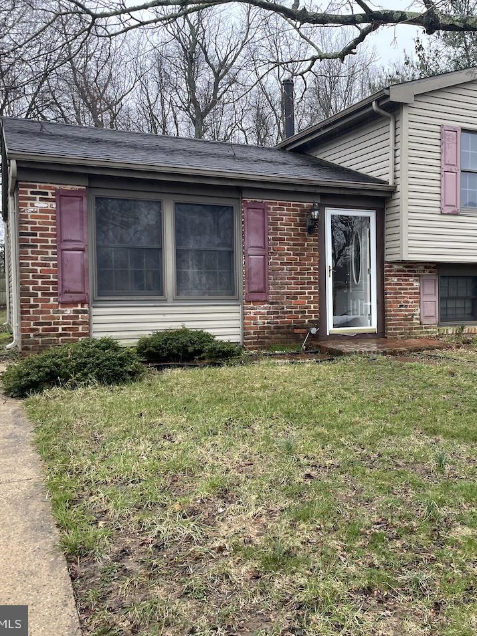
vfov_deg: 52.6
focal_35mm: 35
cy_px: 318
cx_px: 352
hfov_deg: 39.7
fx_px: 643
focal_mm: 4.2
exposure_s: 1/121
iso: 80
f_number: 1.6
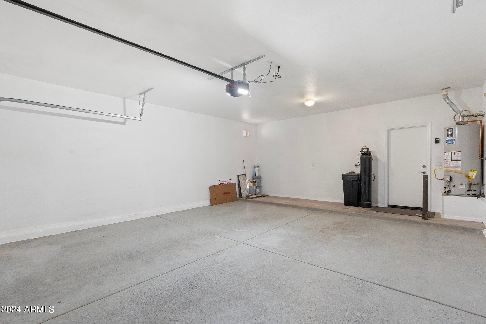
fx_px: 216
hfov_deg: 96.7
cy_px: 162
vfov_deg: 73.7
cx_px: 243
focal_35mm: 16
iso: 1000
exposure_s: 1.3
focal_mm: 16
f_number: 8
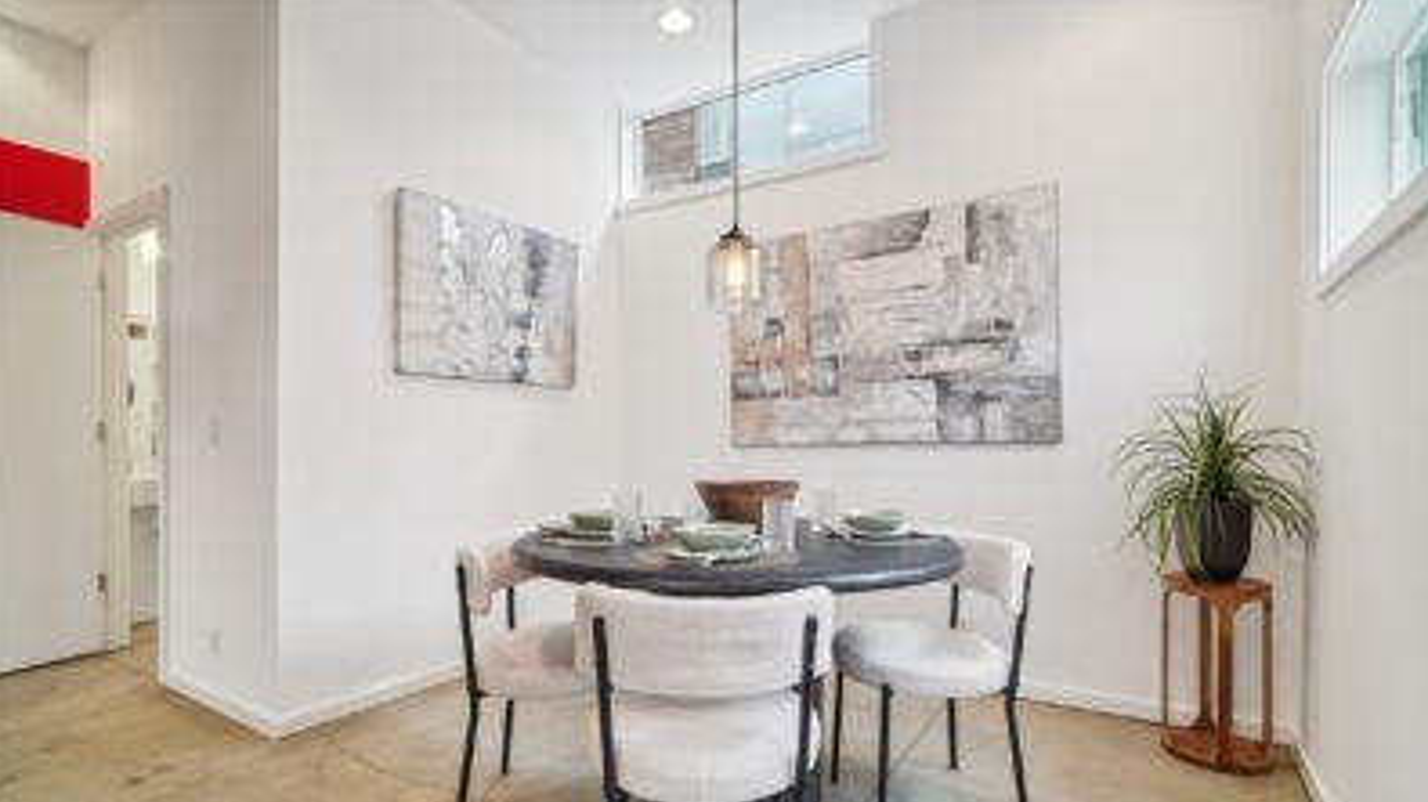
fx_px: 644
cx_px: 716
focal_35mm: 17
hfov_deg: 95.9
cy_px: 475
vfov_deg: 63.4
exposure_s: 1/30
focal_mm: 16
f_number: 8
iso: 1600
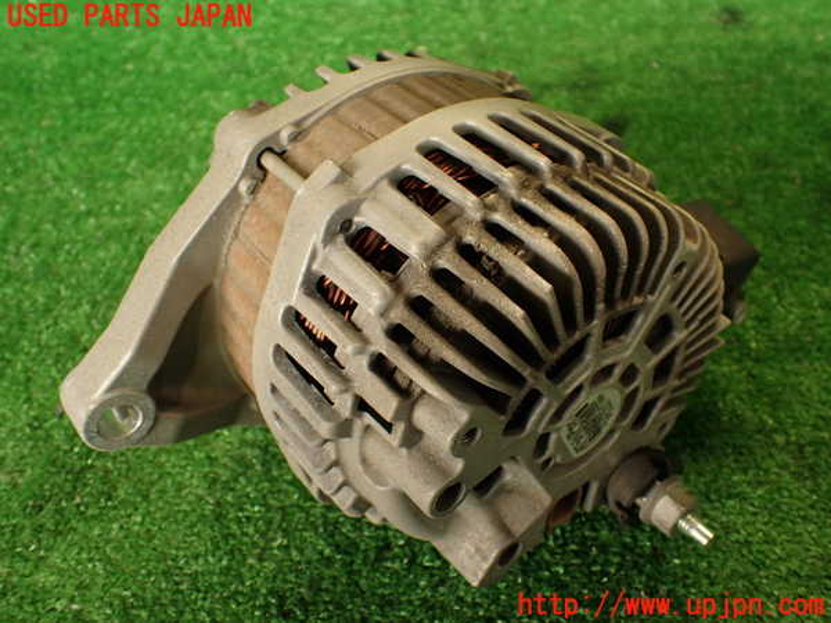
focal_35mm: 32
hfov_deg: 56.8
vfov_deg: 44.2
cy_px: 312
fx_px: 768
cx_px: 416
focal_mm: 5.79
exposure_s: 1/40
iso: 200
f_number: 2.4
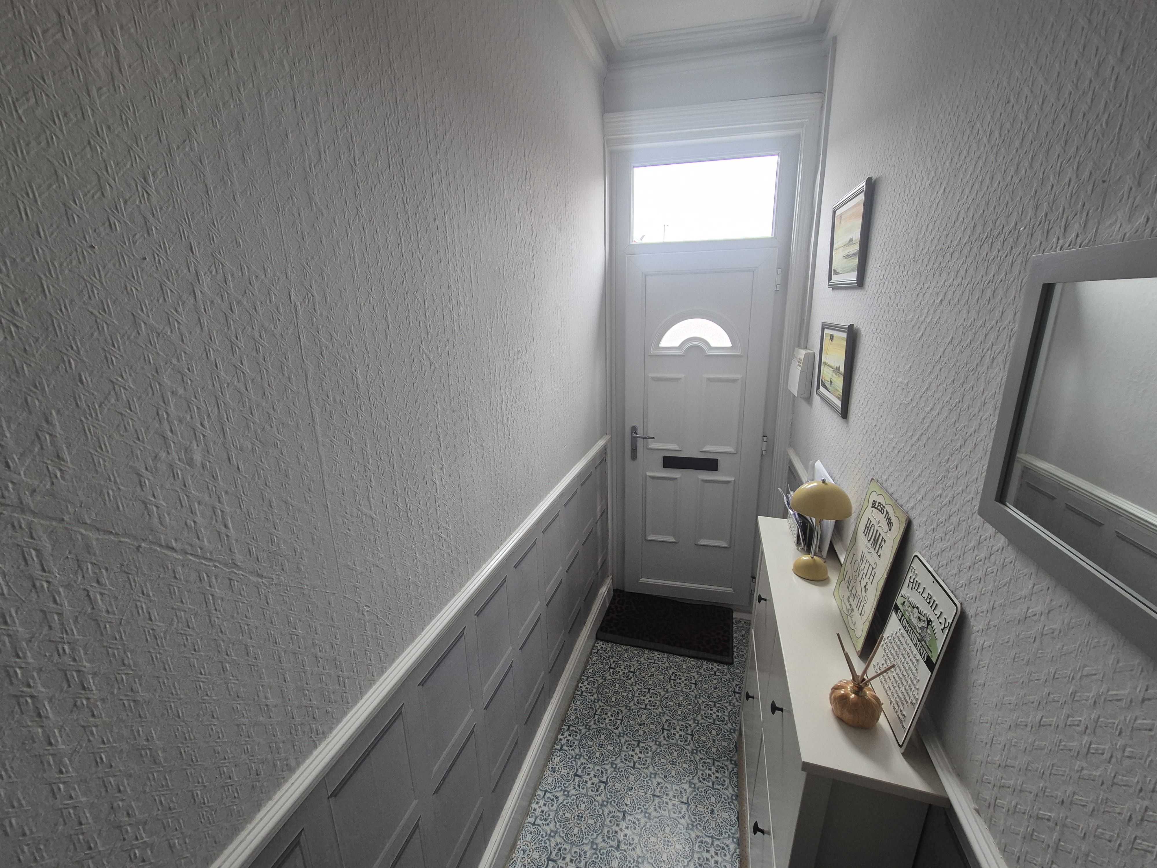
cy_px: 434
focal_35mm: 13
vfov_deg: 89.9
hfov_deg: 106.2
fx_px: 435
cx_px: 578
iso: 125
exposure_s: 1/50
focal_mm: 2.2
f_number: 2.2
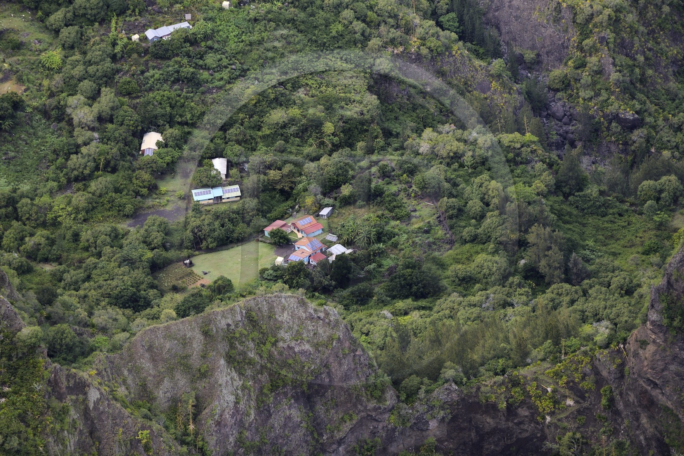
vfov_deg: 7.4
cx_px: 342
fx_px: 3514
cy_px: 228
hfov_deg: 11.1
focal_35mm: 185
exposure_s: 1/1250
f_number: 2.8
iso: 800
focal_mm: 185
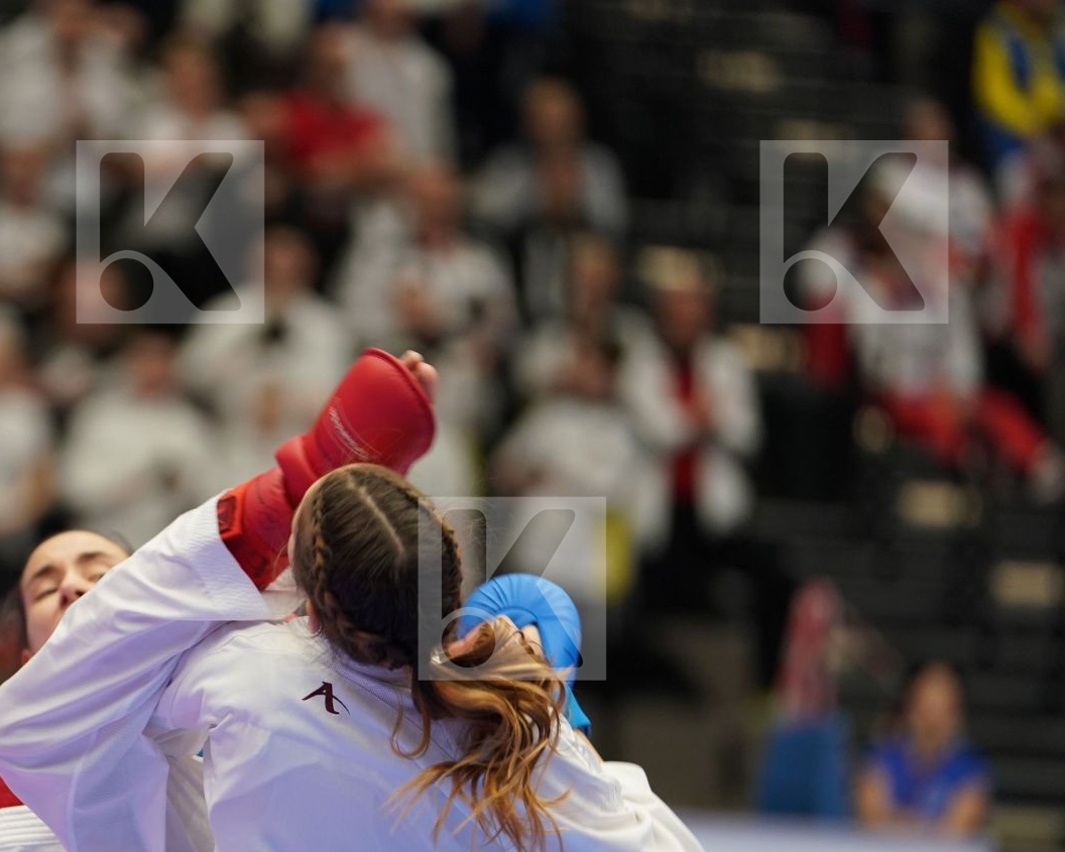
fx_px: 10087
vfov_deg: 4.8
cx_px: 170
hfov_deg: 6.0
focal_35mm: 320
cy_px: 589
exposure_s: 1/500
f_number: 2.8
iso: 1250
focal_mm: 200
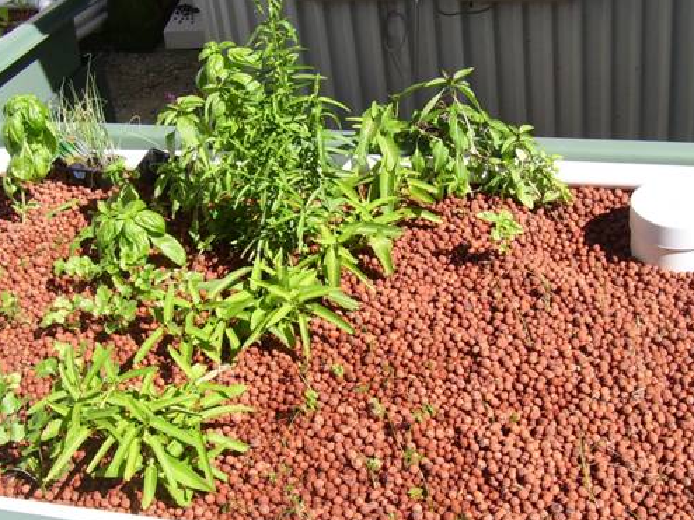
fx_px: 1102
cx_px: 366
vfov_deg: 26.5
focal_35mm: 55
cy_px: 306
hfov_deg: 34.9
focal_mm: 5.6
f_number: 4.8
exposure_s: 1/350
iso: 80
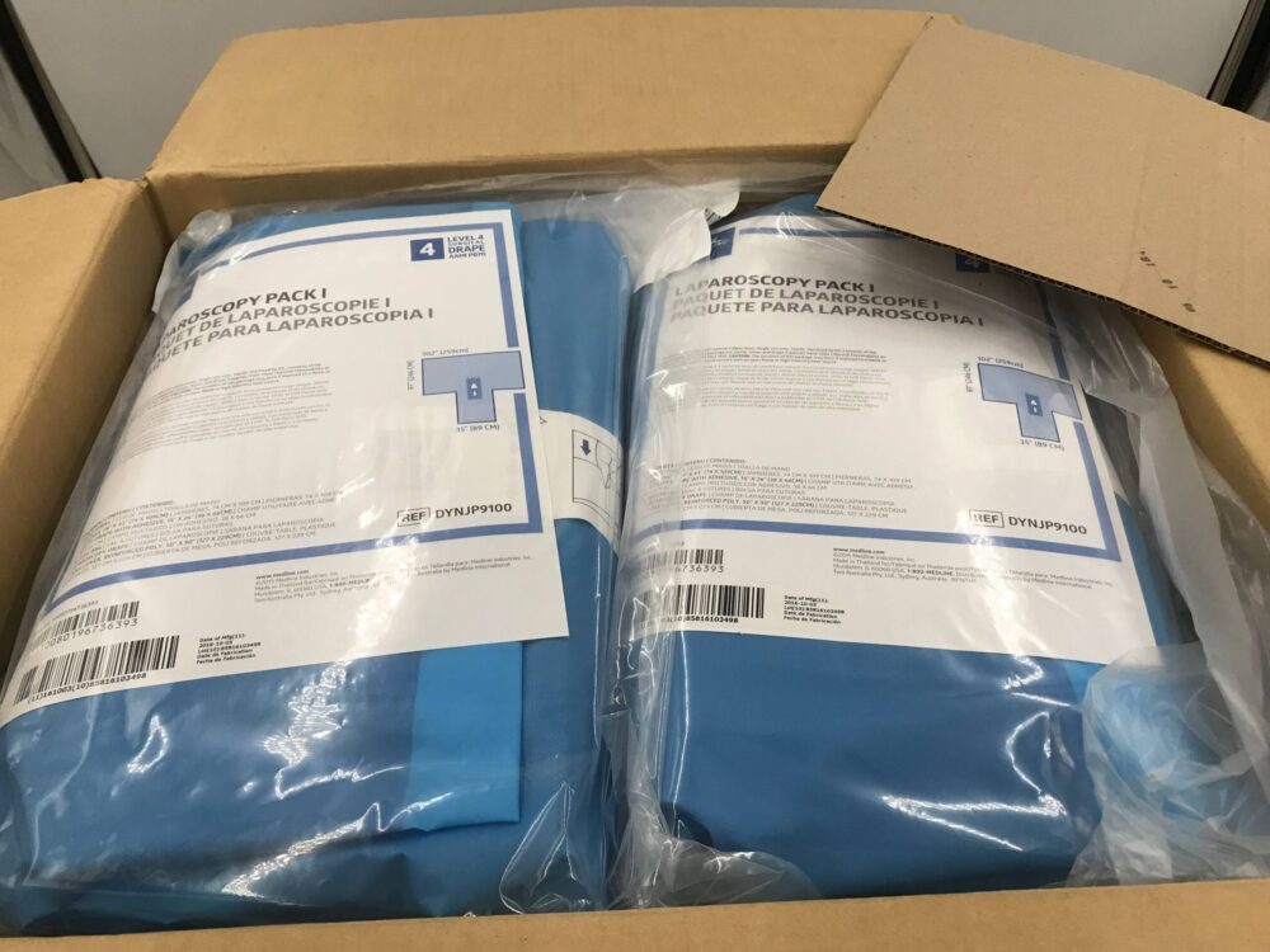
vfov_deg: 49.7
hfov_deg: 63.4
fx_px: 1027
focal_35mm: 28
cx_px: 635
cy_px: 476
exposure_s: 1/40
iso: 25
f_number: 1.8
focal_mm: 3.99
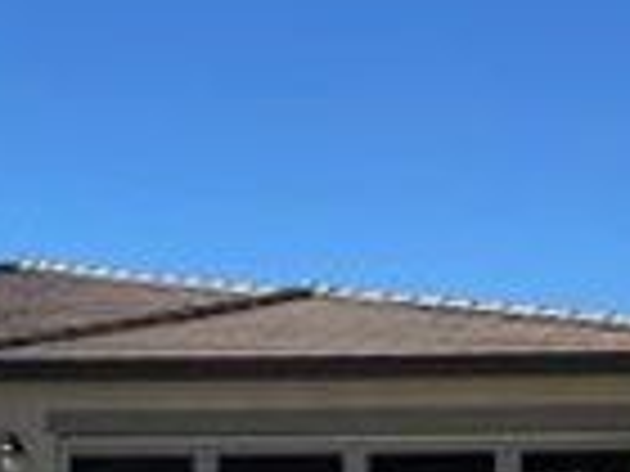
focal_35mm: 93
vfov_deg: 15.3
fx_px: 1693
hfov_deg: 20.5
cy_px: 580
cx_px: 14
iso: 32
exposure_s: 1/3125
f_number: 1.8
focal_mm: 4.25
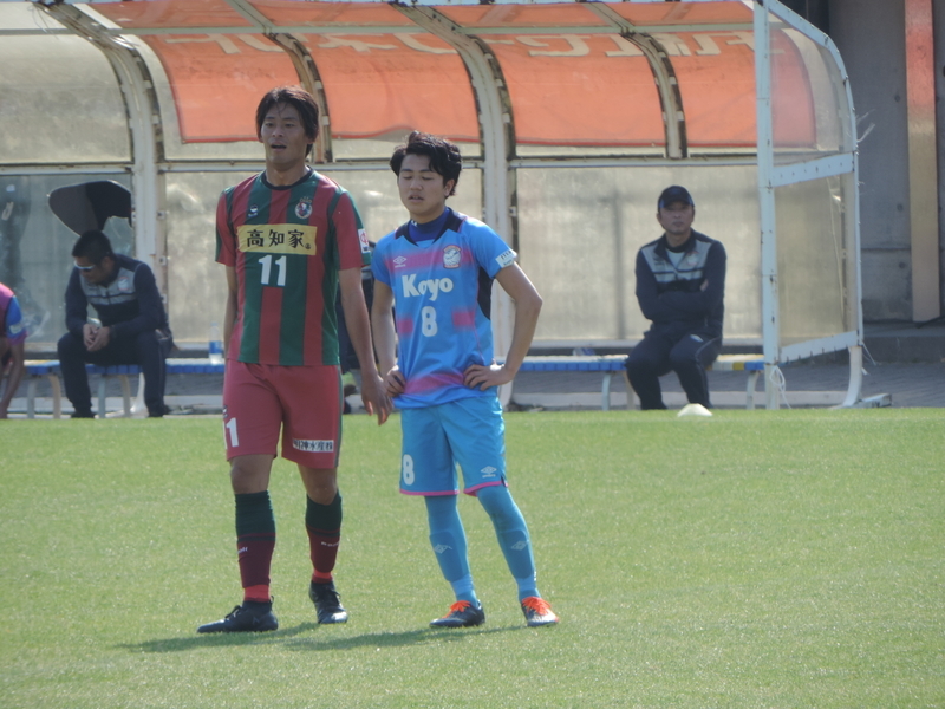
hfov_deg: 3.3
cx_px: 472
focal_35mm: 600
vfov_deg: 2.5
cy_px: 354
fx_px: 16380
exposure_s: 1/250
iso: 90
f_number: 4.9
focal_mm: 107
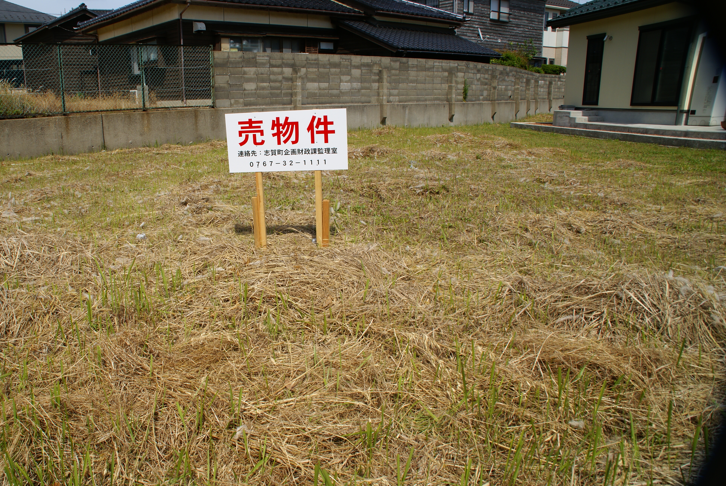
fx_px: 545
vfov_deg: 48.0
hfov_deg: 67.3
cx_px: 363
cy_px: 243
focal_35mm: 27
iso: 100
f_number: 11
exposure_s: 1/250
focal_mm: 18
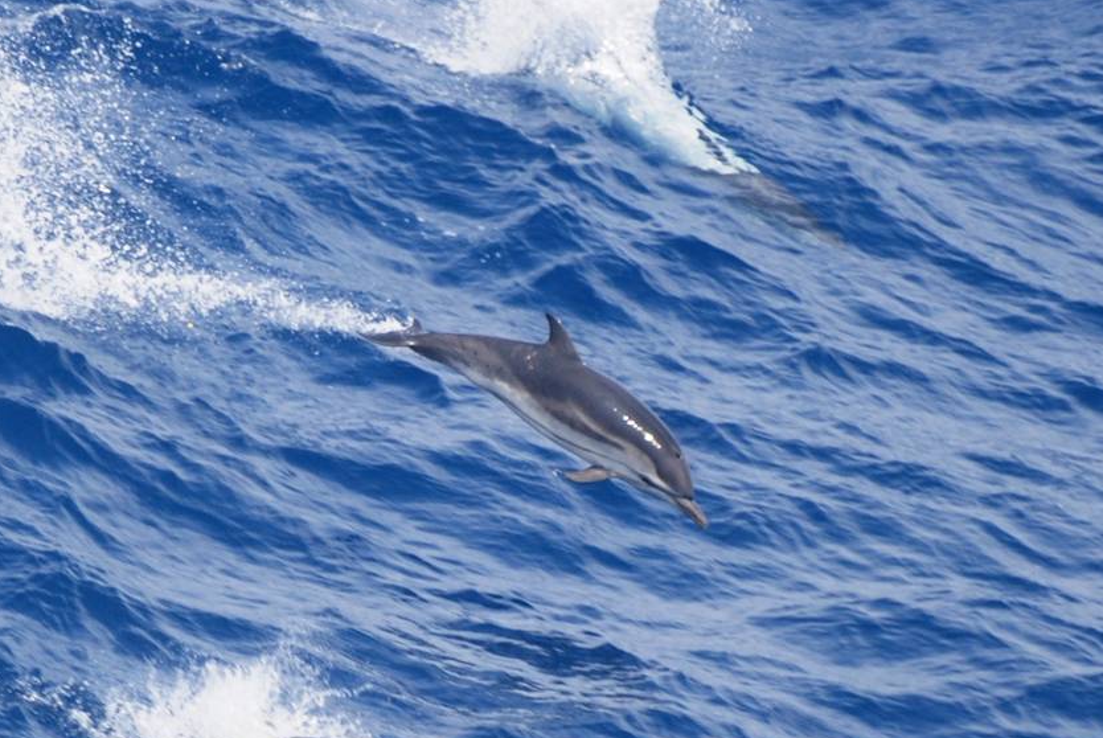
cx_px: 521
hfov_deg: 3.3
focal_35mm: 633
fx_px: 19414
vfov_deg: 2.2
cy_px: 597
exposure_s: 1/500
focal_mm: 220
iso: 110
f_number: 5.3
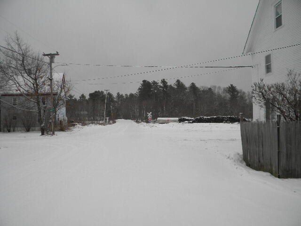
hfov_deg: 63.4
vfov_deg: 49.7
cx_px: 150
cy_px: 113
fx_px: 243
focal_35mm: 28
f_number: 3.5
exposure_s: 1/325
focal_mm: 5
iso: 80
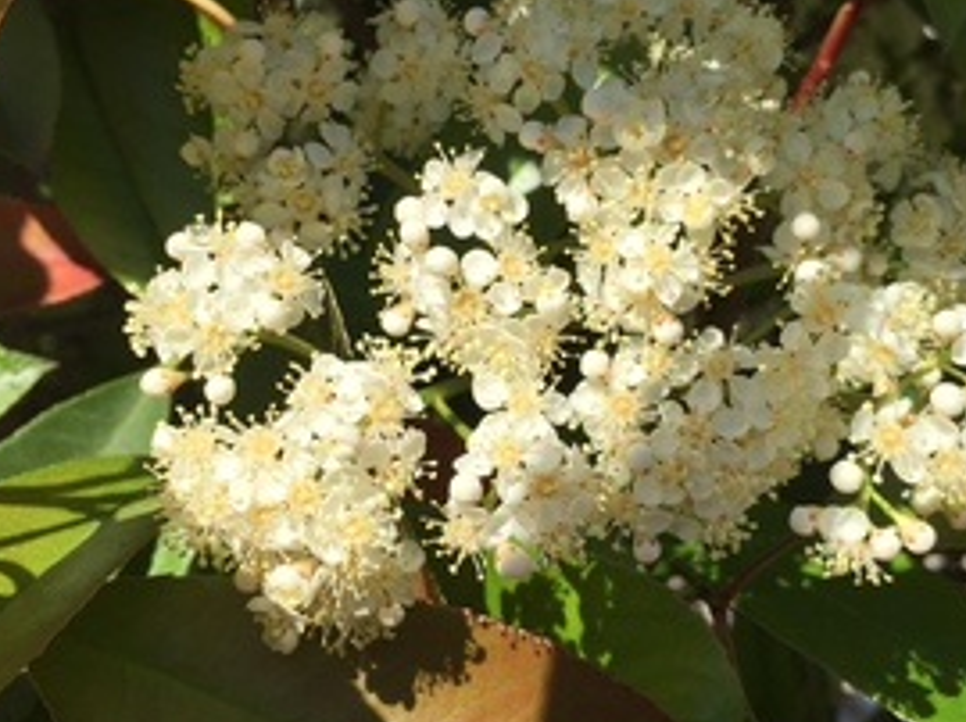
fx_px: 1199
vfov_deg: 33.5
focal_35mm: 43
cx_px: 551
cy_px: 390
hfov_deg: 43.8
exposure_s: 1/2198
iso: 32
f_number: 2.2
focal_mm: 4.15
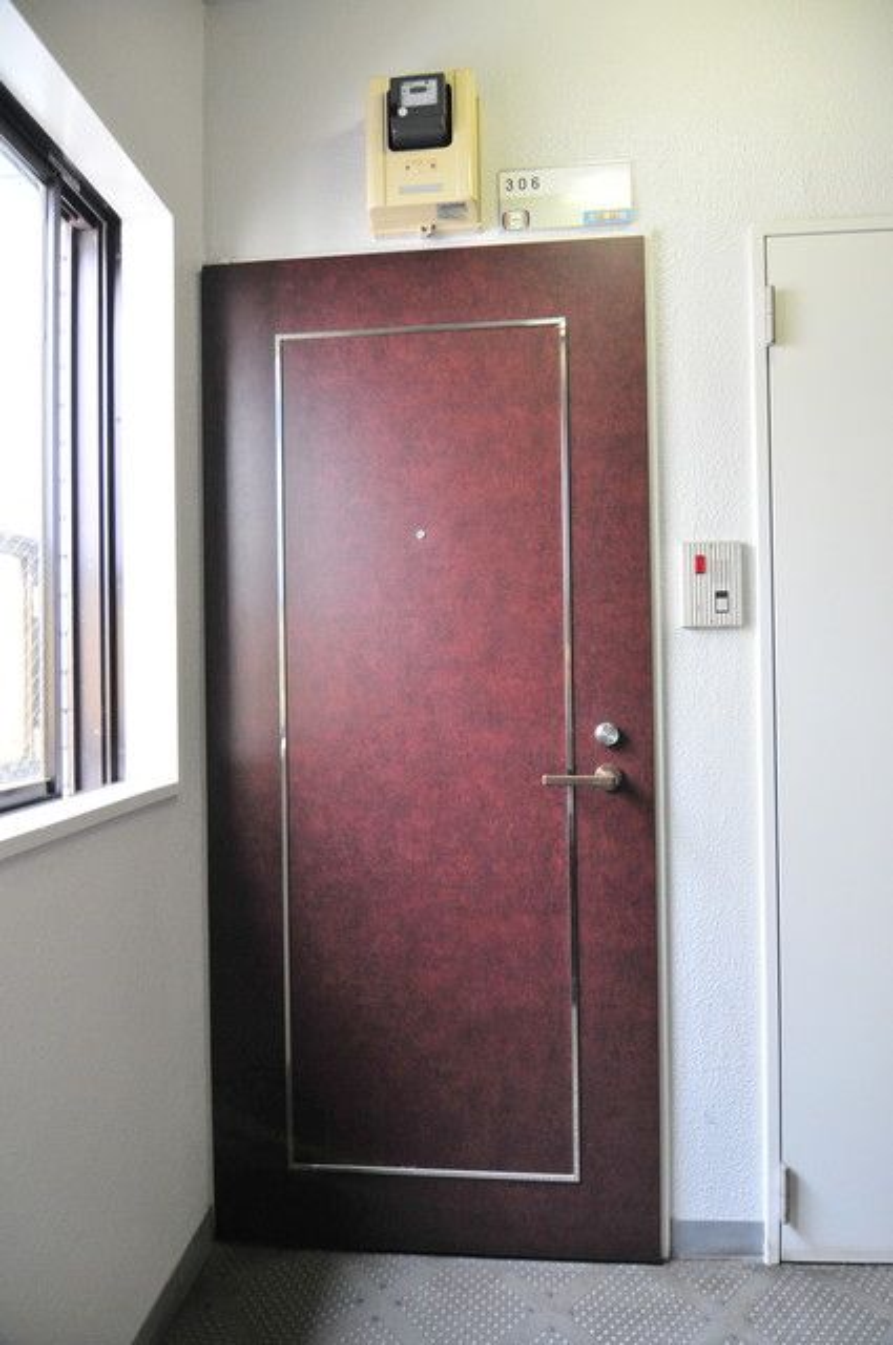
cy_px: 672
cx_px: 446
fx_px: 672
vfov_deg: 90.1
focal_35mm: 18
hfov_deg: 67.2
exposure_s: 1/100
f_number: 5
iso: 1000
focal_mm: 12
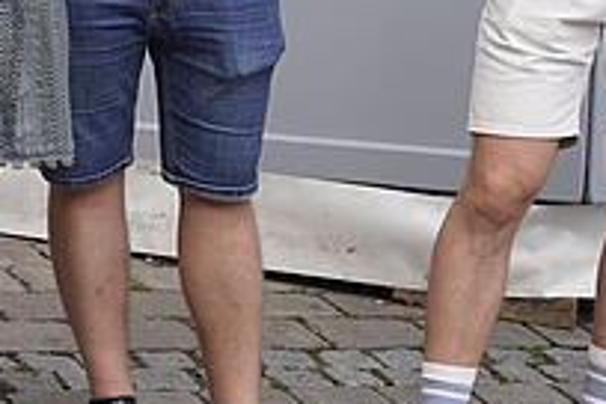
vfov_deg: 8.4
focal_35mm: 161
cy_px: -100
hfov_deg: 12.5
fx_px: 2710
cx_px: -58
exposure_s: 1/160
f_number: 4
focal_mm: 35
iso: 125
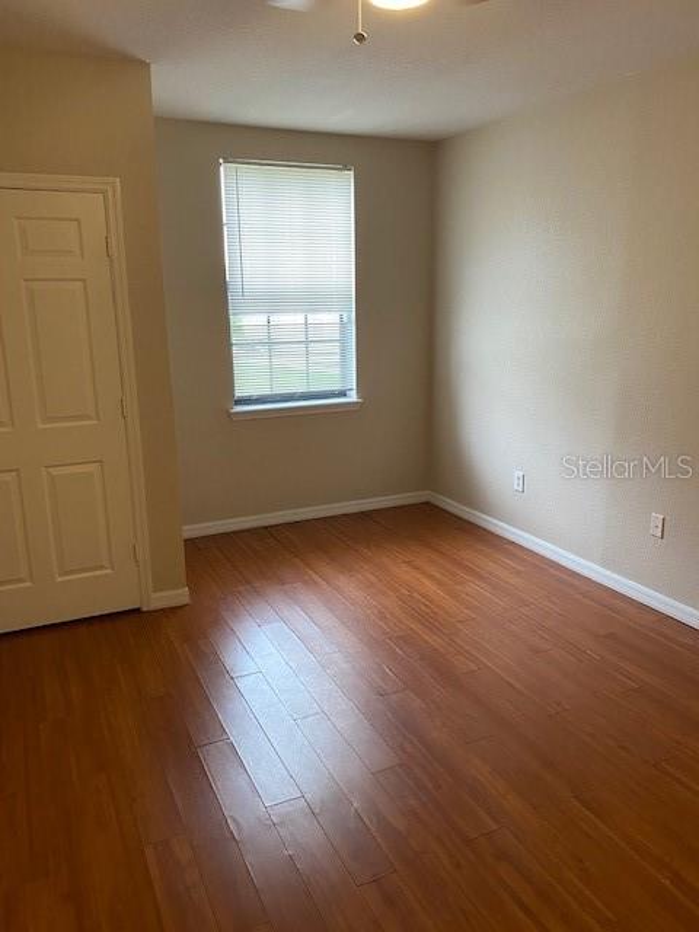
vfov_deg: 67.3
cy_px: 466
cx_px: 350
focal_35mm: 26
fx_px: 700
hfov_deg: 53.1
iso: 200
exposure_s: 1/60
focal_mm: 4.25
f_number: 1.8
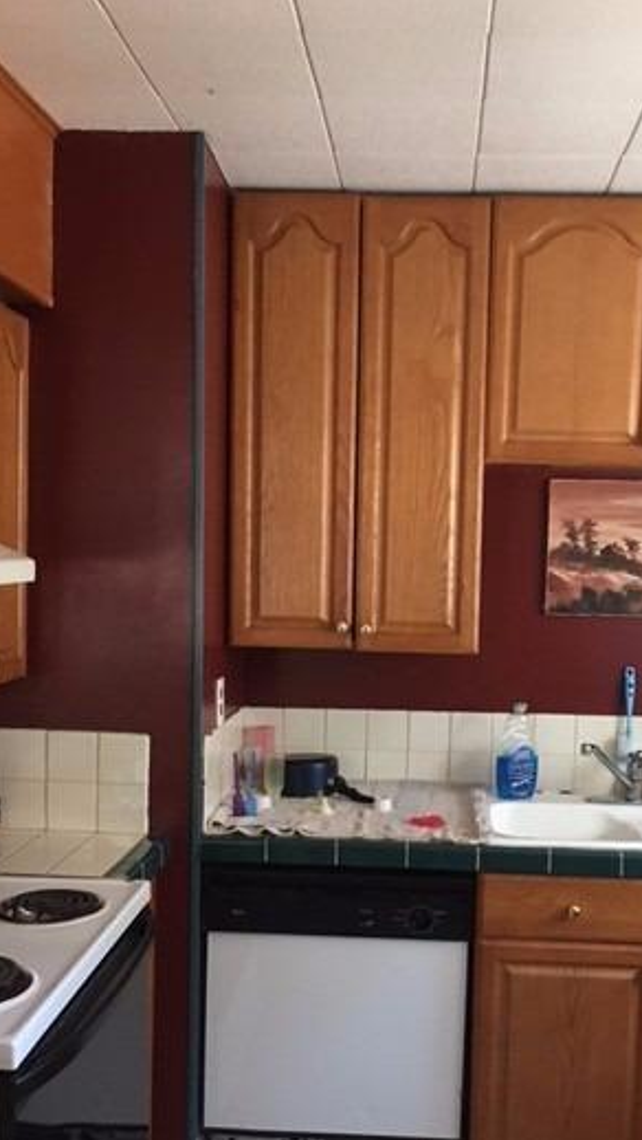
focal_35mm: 39
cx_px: 380
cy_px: 662
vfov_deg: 51.4
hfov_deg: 30.4
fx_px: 1178
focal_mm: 4.15
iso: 100
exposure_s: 1/8
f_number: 2.2
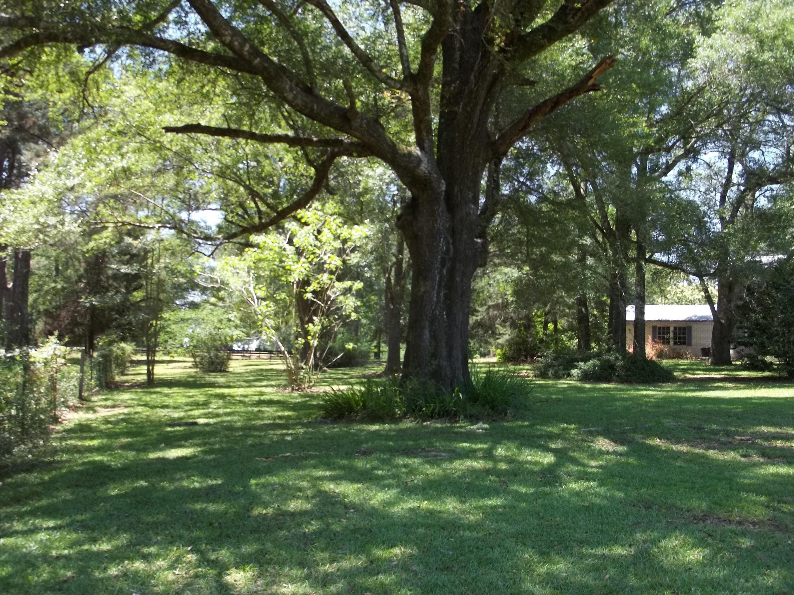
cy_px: 298
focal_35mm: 33
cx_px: 397
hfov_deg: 55.4
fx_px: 757
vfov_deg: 42.9
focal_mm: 5.9
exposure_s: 1/125
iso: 64
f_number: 3.3
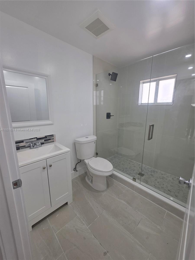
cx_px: 98
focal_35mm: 13
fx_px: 98
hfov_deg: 89.9
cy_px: 130
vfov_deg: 106.2
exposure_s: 1/120
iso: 80
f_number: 1.9
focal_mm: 2.2
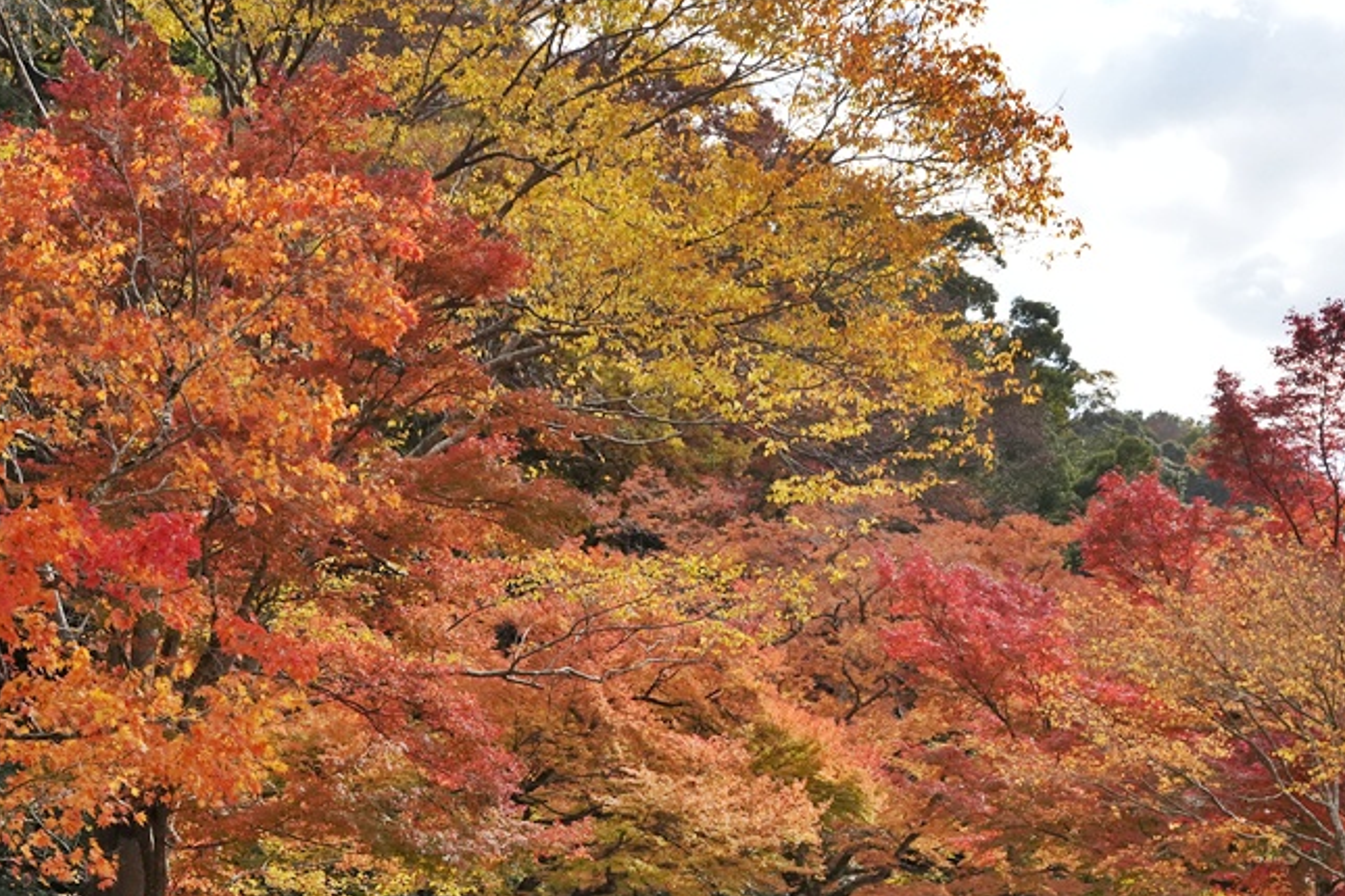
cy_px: 582
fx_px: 2733
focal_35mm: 73
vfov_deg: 18.6
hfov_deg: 27.6
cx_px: 576
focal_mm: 46.1
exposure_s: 1/6400
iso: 3200
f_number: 7.1
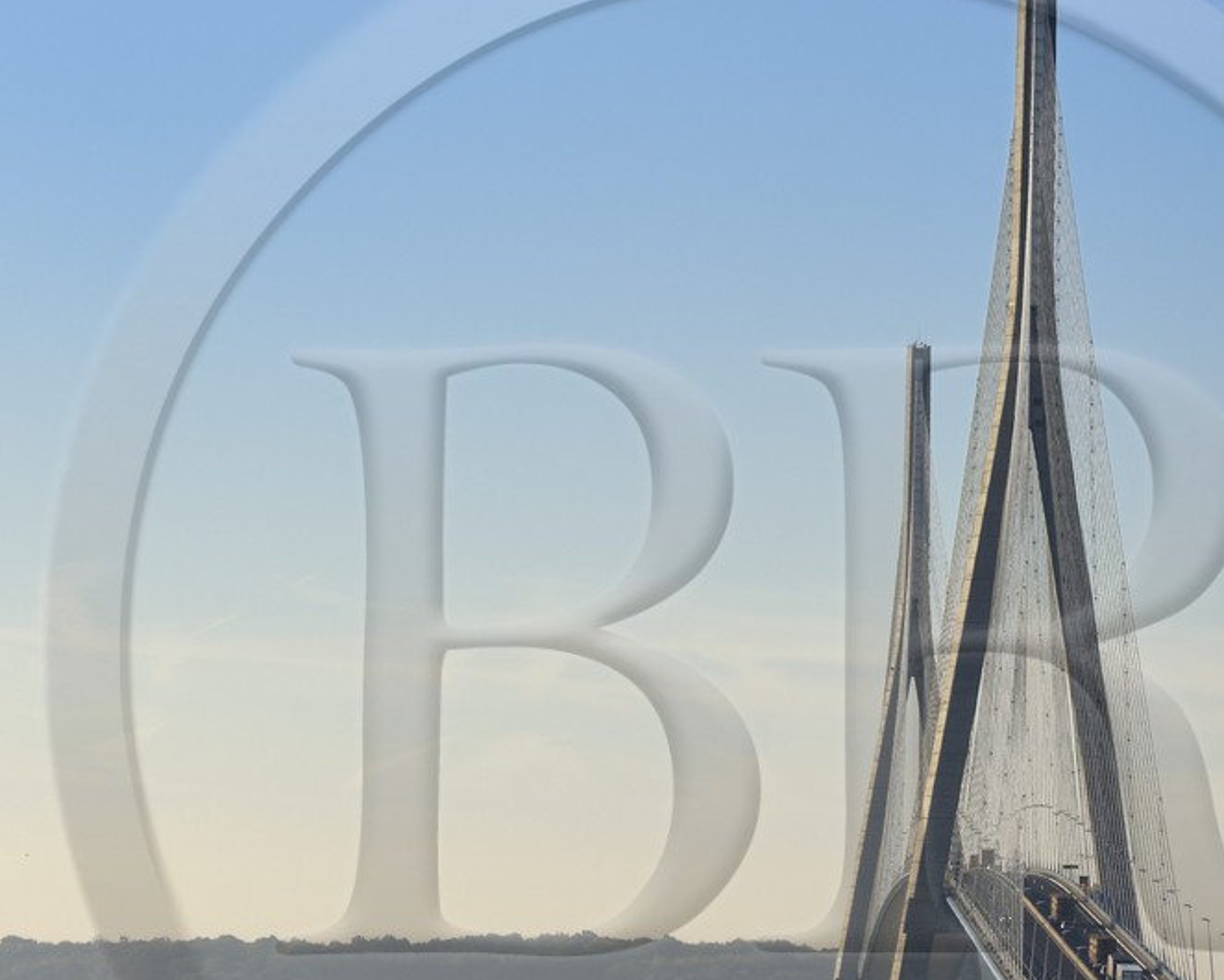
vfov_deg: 5.7
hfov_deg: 7.1
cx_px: 799
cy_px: 653
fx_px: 9856
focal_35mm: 272
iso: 200
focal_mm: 120
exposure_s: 1/250
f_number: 13
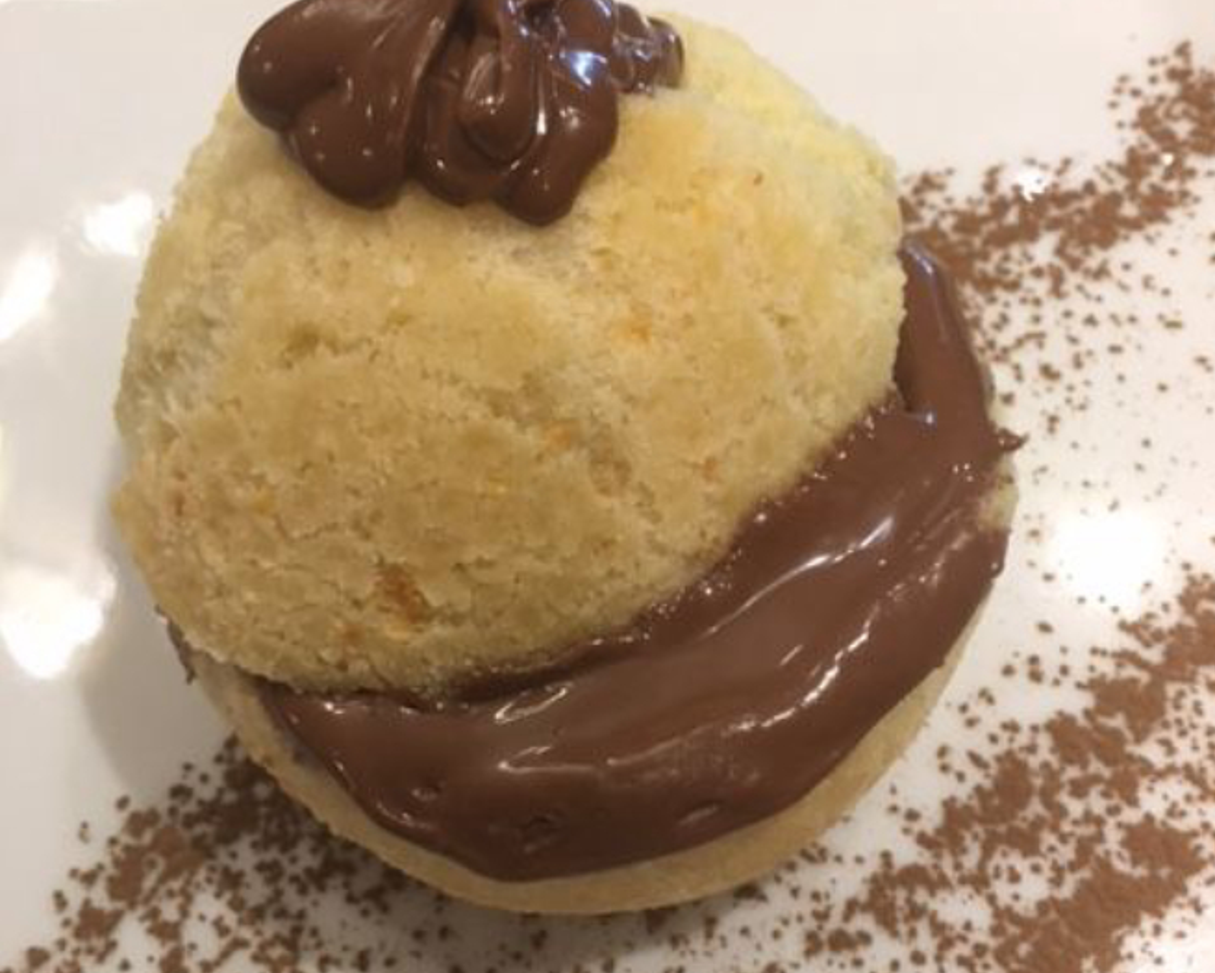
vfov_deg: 39.0
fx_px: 1367
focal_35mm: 38
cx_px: 610
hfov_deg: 47.9
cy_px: 583
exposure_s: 1/8
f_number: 2.2
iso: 80
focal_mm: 4.15
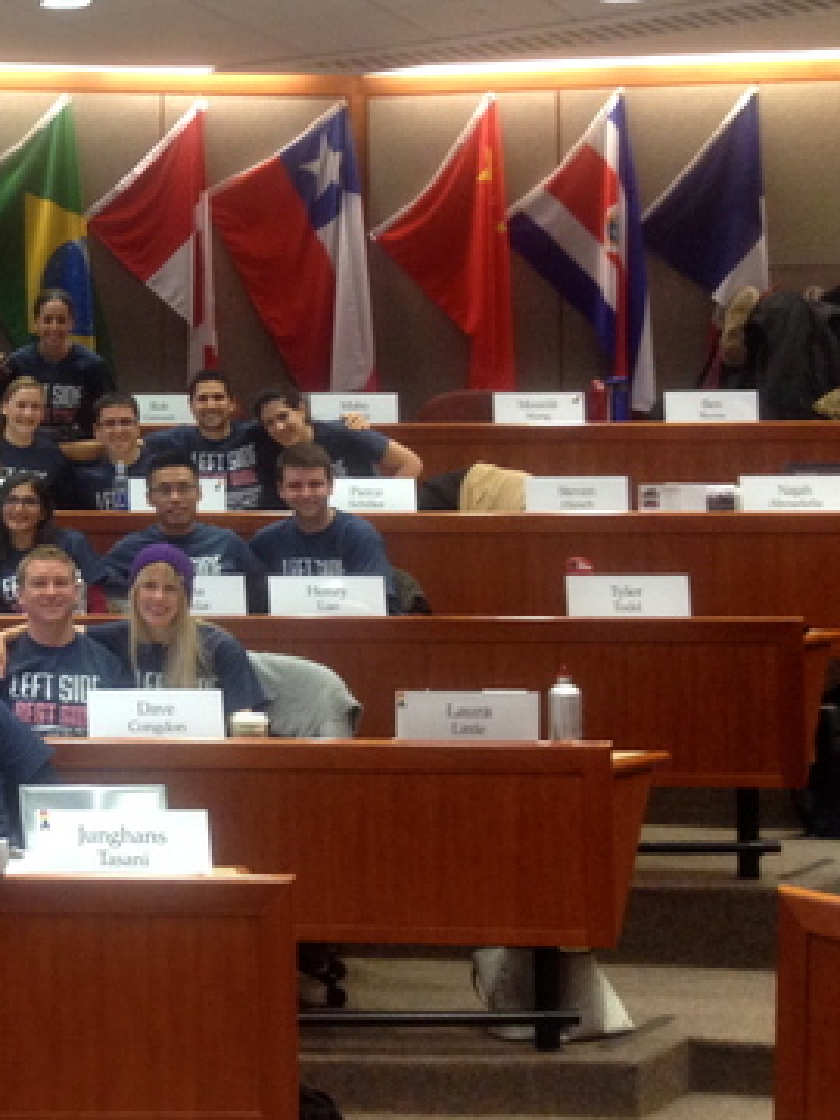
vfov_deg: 27.7
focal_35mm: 70
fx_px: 2265
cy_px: 429
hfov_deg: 19.6
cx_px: -199
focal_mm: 4.28
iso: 125
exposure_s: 1/20
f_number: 2.4
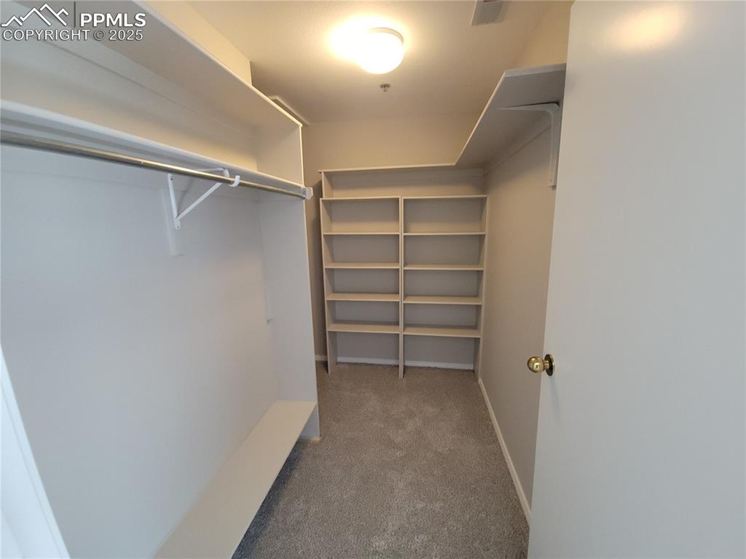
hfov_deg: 106.2
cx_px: 373
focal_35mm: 13
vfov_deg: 89.9
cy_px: 280
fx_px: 280
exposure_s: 1/40
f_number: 2.2
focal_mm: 2.2
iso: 320
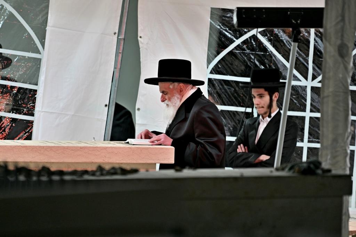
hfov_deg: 6.9
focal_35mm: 300
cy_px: 118
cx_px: 178
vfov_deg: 4.6
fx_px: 2966
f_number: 2.8
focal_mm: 200
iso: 400
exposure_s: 1/125
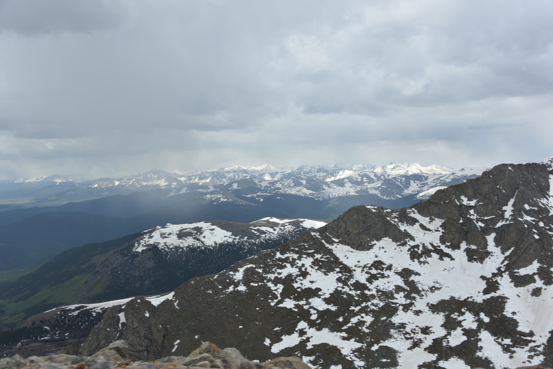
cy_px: 184
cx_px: 276
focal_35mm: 48
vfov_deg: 28.1
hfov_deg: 41.1
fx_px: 737
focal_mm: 48
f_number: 8
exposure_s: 1/250
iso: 100
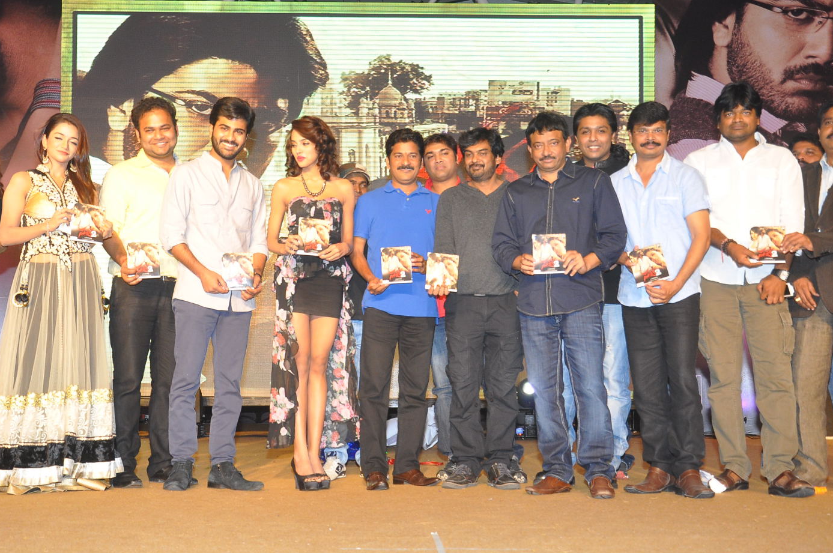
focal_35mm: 45
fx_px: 1040
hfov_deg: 43.6
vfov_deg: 29.8
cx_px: 375
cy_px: 307
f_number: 5.6
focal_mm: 26
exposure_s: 1/80
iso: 800
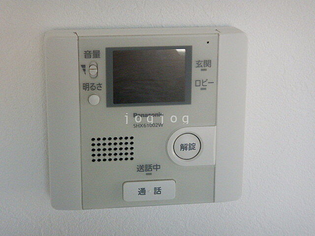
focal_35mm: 78
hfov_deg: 25.0
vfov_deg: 18.9
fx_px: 710
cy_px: 118
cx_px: 158
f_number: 4.6
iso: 200
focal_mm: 14.1
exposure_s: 1/25
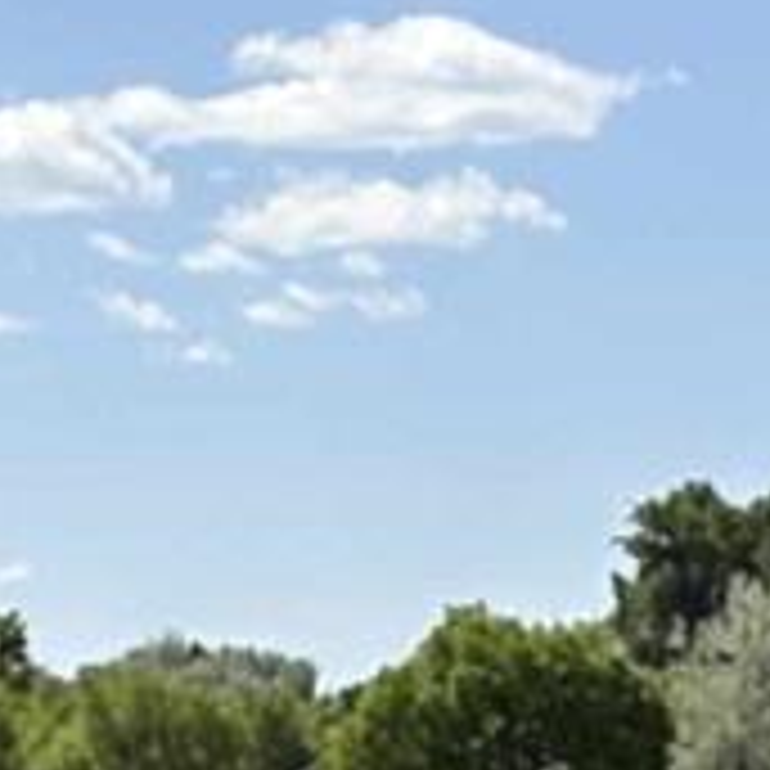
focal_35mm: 275
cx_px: 135
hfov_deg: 6.4
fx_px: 6921
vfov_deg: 6.2
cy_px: 1463
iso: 32
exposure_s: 1/3636
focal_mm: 5.96
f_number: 1.6
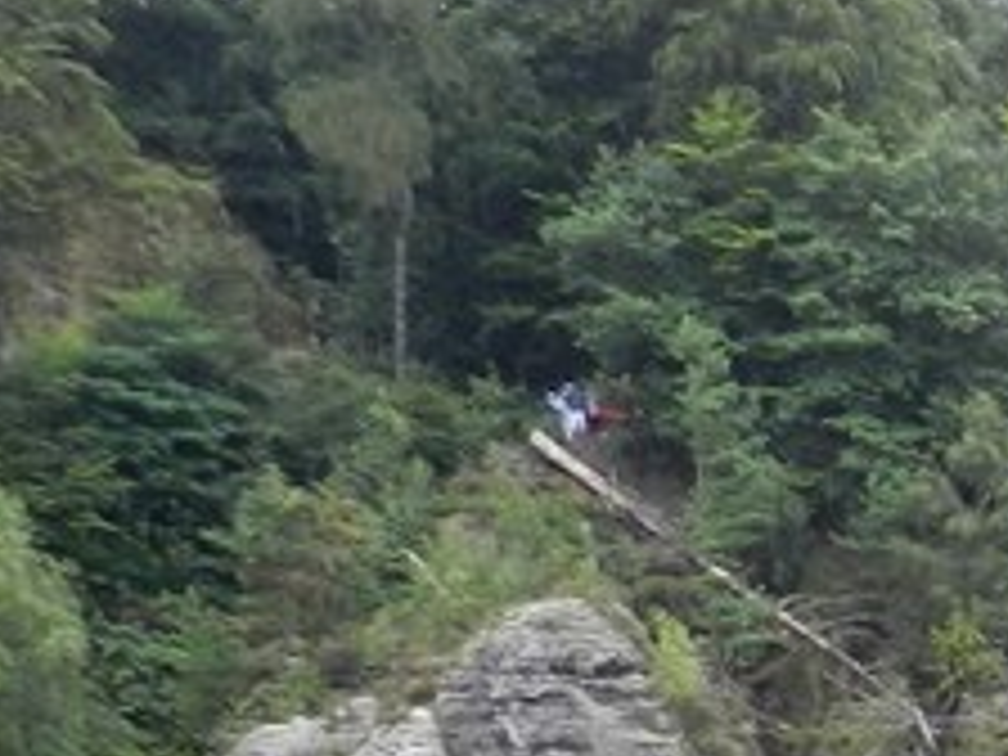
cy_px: 1341
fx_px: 3058
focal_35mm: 105
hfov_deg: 14.6
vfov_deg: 12.9
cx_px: 2156
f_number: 3.4
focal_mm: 4
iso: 160
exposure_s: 1/125
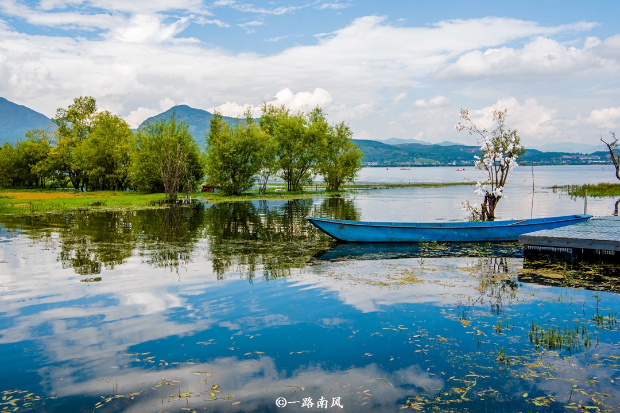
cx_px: 310
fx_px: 654
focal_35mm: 38
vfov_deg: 35.1
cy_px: 206
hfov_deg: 50.7
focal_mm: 38
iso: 100
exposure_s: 1/100
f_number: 11
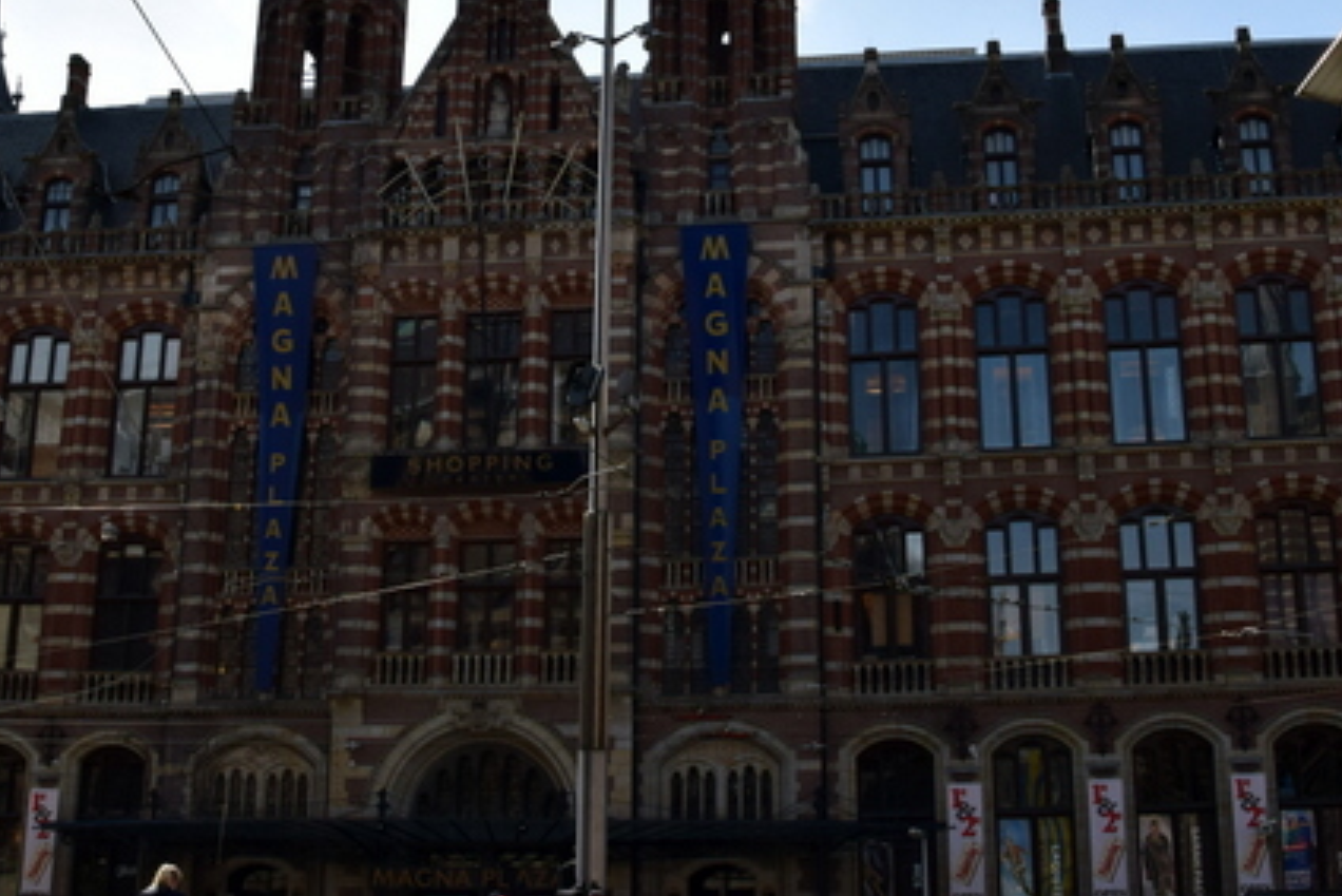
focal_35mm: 51
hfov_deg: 38.9
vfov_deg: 26.2
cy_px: 222
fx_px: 1902
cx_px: 709
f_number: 11
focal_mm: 18
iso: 320
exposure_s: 1/500
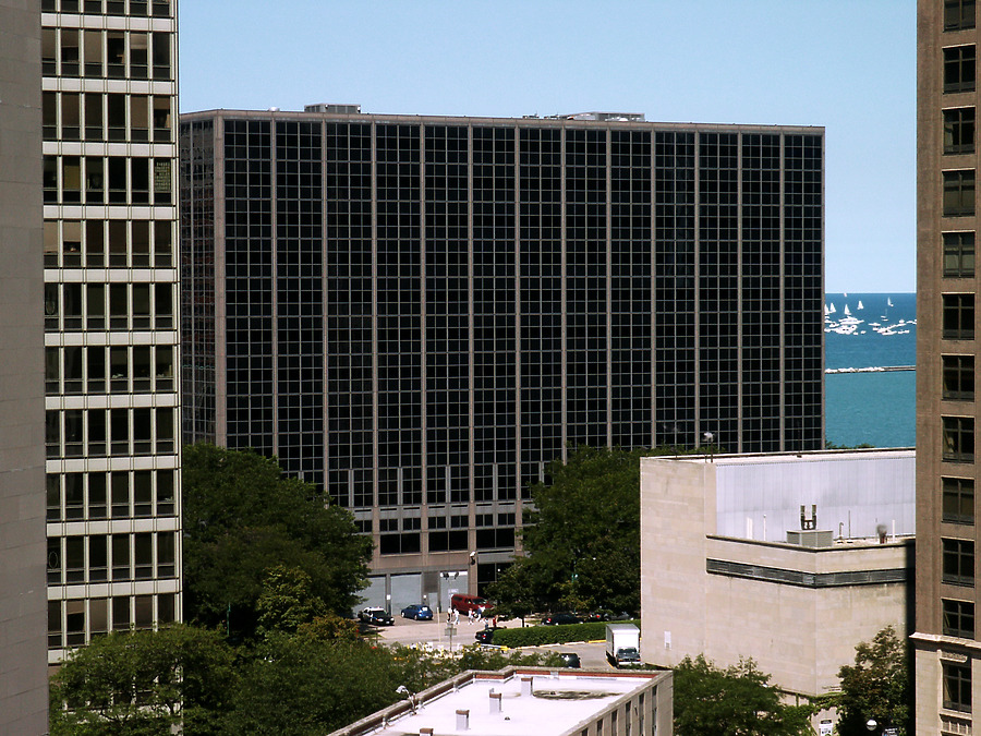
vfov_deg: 13.8
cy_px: 368
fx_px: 3032
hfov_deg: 18.4
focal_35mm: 107
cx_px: 490
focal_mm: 21.77
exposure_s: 1/250
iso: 64
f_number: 8
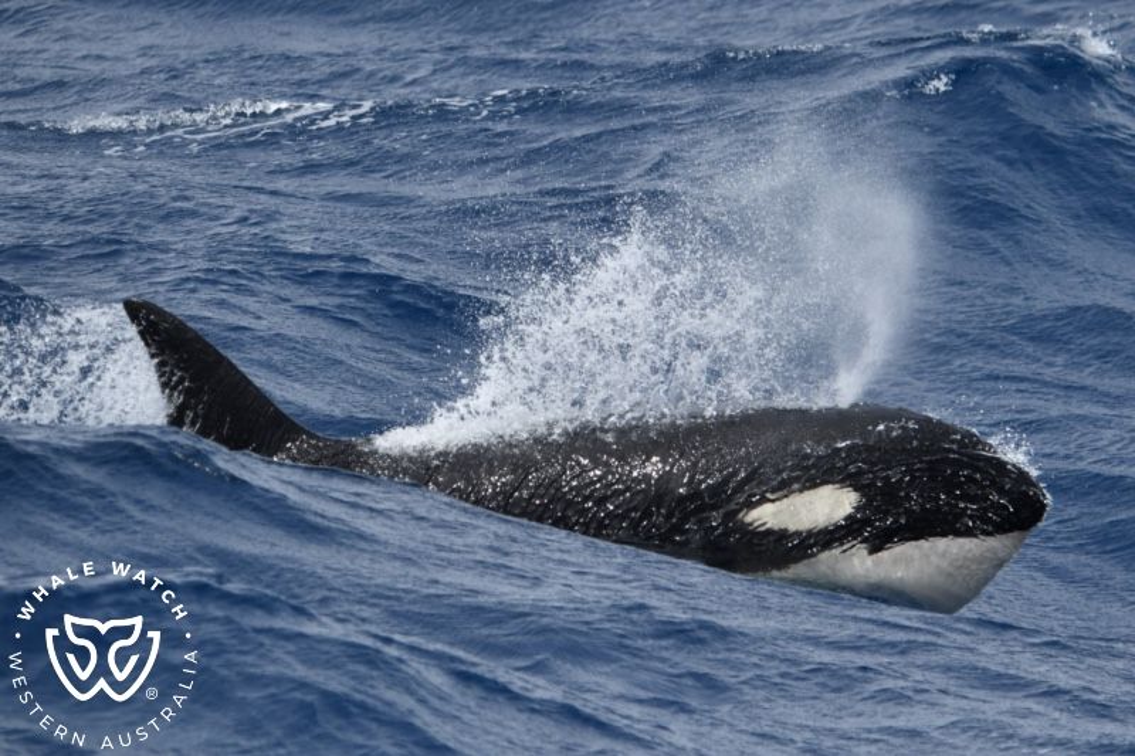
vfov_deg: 3.6
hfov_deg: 5.4
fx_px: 11977
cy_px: 378
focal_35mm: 380
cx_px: 568
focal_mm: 380
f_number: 6
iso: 800
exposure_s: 1/8000
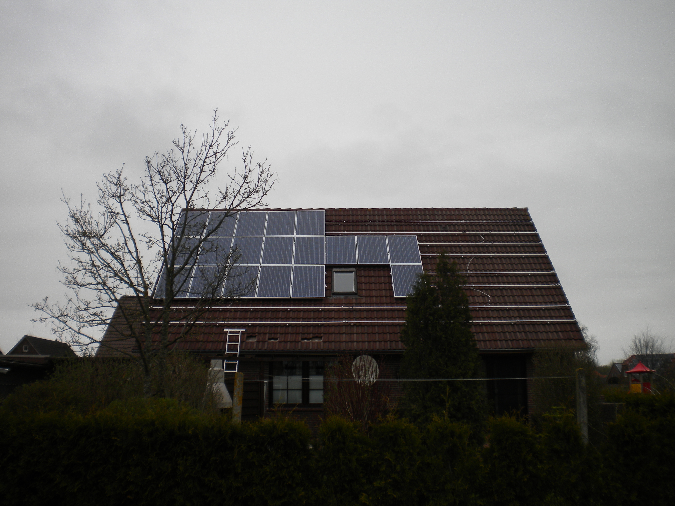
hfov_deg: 52.6
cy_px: 253
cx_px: 338
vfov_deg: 40.7
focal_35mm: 35
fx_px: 682
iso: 80
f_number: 4.6
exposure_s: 1/383
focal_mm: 6.3
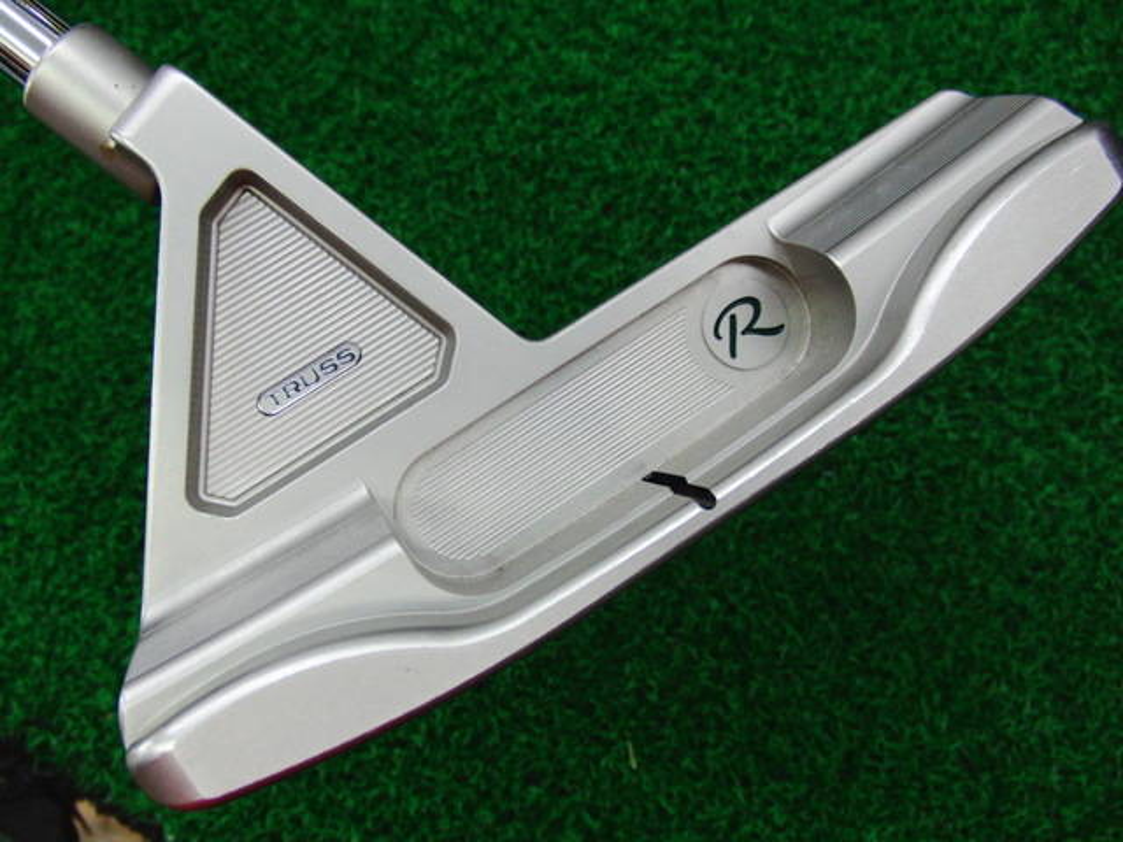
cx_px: 562
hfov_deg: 50.1
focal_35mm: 37
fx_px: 1200
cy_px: 421
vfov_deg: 38.7
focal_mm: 6.42
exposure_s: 1/80
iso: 400
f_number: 3.6
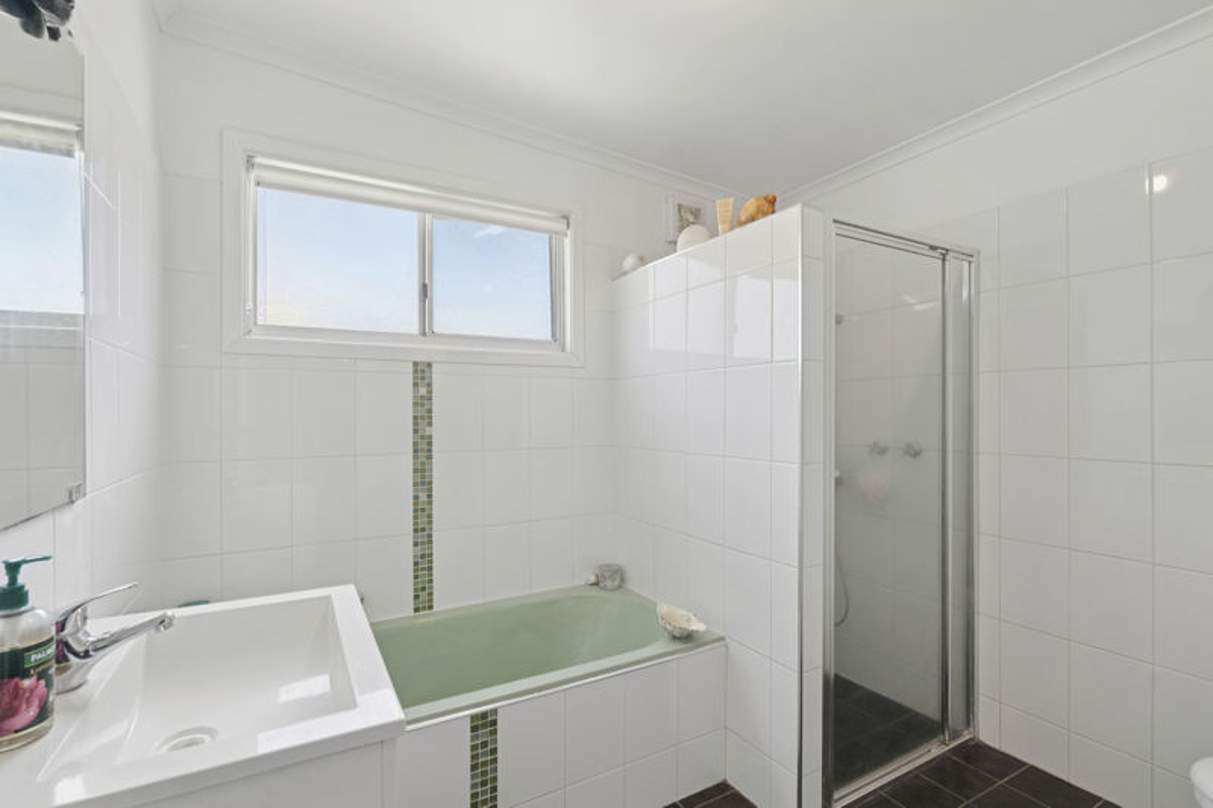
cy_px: 404
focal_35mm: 16
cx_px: 606
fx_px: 556
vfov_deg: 72.0
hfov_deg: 95.0
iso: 800
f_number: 7.1
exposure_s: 1/100
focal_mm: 16.5
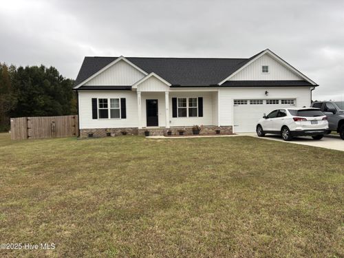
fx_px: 258
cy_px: 129
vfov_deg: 53.1
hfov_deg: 67.3
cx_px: 172
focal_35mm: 26
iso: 50
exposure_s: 1/498
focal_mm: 5.96
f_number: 1.6
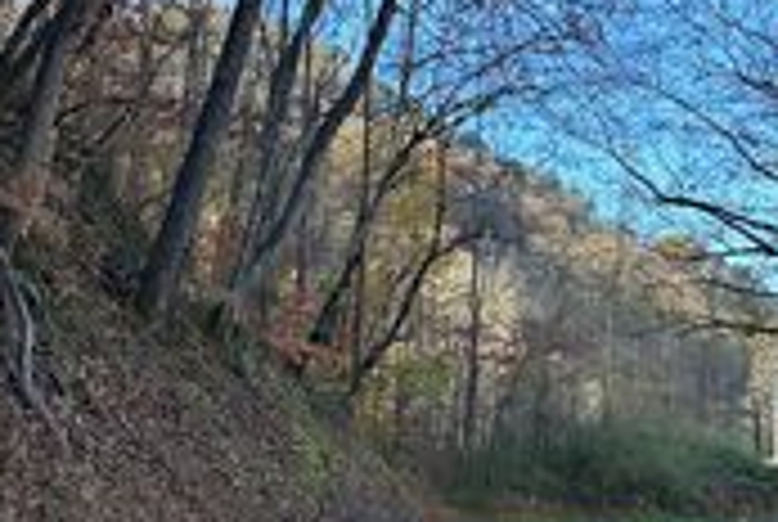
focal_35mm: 62
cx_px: 456
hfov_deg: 32.3
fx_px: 1342
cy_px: 277
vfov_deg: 22.0
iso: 80
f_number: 1.78
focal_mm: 6.86
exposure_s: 1/615
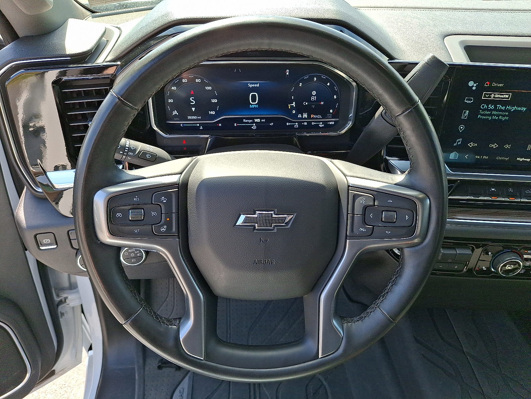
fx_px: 383
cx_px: 266
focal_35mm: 25
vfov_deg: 54.9
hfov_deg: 69.4
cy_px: 200
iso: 30
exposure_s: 1/333
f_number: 1.8
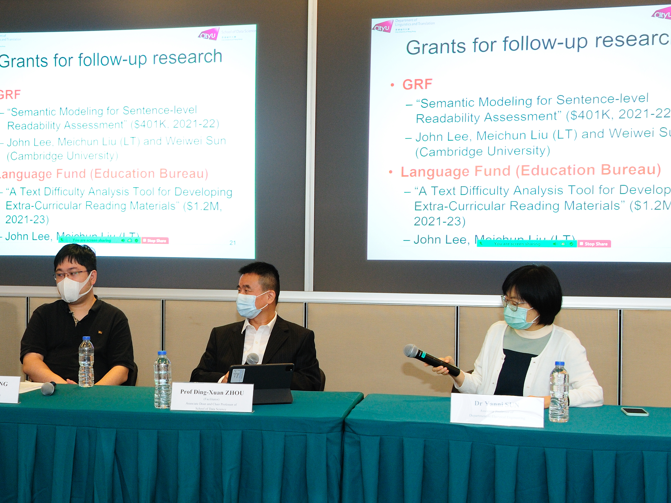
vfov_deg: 21.9
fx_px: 1299
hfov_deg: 28.6
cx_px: 185
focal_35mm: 67
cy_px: 273
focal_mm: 48
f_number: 6.3
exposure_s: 1/60
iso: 800
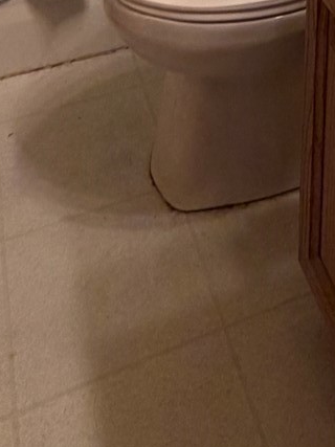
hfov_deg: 22.3
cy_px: -327
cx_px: 344
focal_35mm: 63
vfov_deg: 21.7
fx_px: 813
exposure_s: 1/60
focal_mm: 2.22
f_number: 2.2
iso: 200
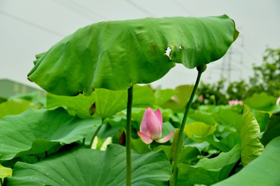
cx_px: 140
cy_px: 93
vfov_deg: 16.5
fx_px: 641
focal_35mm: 82
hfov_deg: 24.6
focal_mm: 55
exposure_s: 1/800
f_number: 8
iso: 400
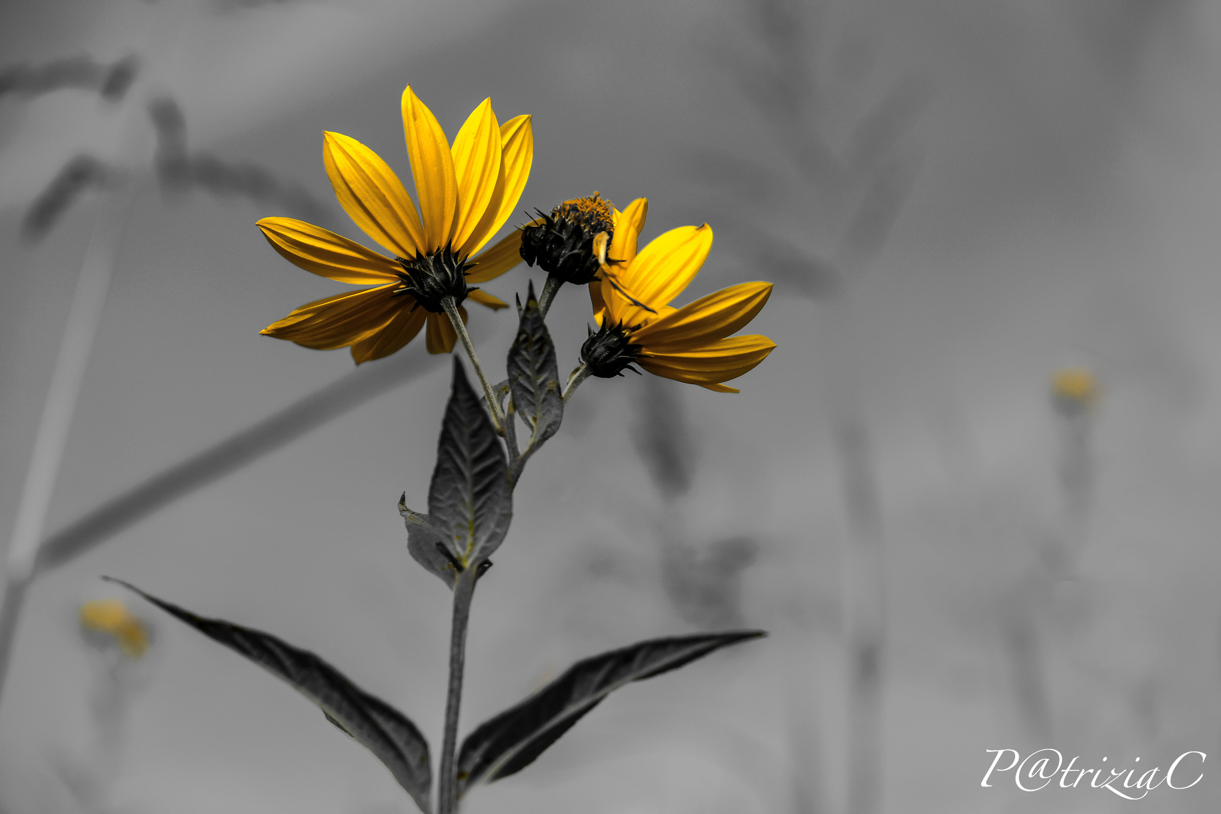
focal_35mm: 83
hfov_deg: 24.5
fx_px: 2815
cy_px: 407
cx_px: 610
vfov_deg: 16.5
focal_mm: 55
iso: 200
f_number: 4
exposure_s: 1/3500
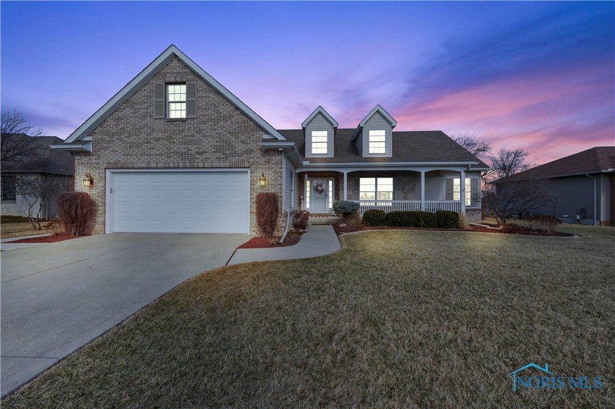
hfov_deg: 104.3
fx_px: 239
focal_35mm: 14
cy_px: 204
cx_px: 308
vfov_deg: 81.1
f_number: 8
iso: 400
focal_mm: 14
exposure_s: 1/2000
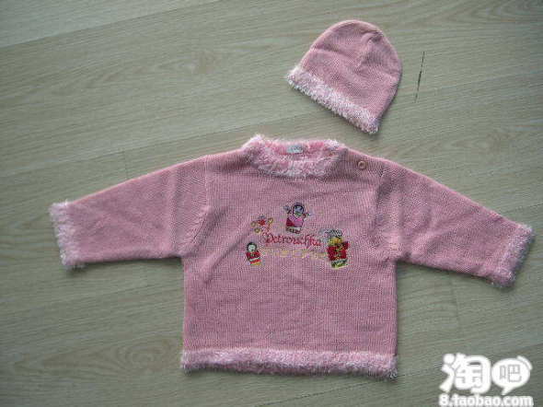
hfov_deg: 49.0
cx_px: 272
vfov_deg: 37.7
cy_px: 204
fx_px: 596
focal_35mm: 38
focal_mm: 8
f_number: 2.8
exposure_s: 1/65.9
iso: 100
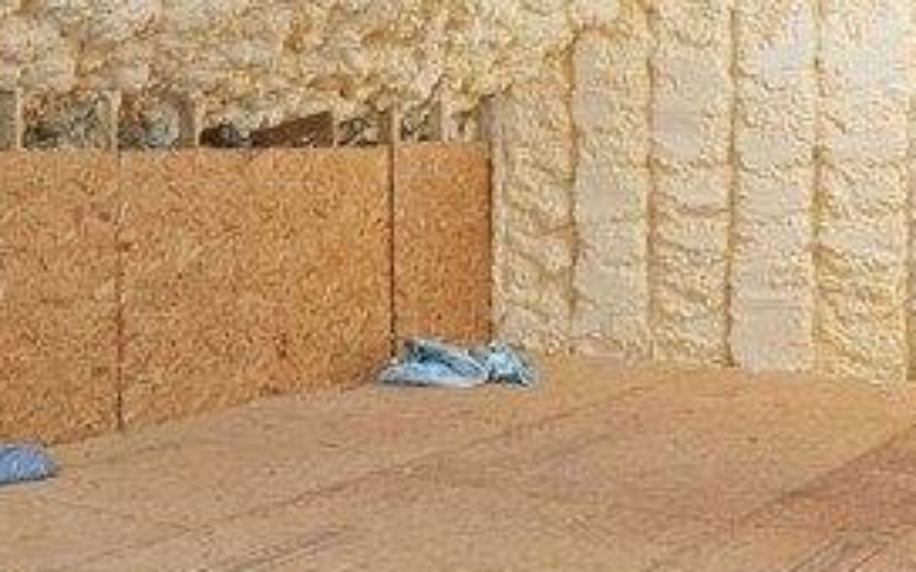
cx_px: -89
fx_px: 1543
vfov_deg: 20.9
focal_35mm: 62
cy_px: 167
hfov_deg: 29.8
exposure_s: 1/13
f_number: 2.8
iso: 640
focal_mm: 15.2
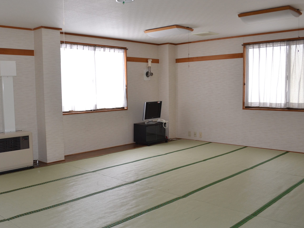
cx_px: 116
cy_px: 115
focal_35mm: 35
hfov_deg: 52.1
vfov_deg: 40.7
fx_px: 307
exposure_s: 1/80
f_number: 4
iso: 400
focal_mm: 18
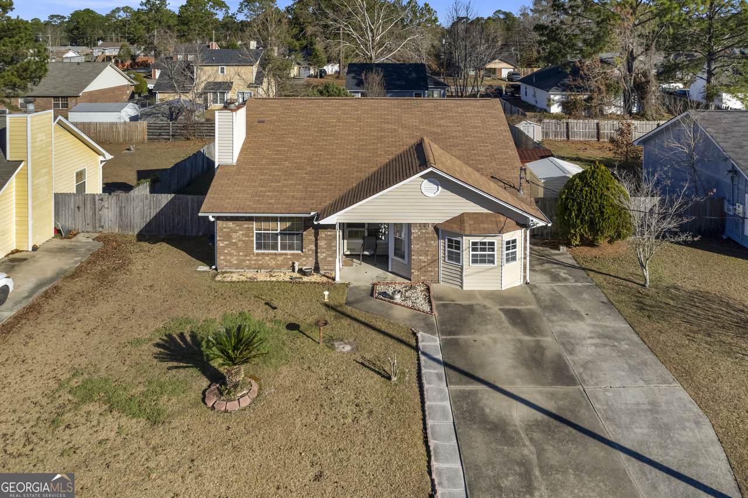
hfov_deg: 78.6
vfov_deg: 57.2
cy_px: 249
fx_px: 457
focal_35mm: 22
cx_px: 374
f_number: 2.8
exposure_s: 1/5000
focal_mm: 8.38
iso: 150
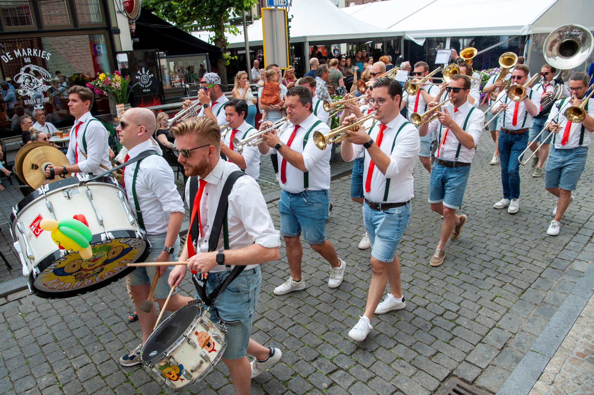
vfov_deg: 53.1
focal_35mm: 24
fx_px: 396
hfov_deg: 73.8
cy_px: 198
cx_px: 297
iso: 250
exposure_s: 1/320
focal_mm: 24
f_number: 9
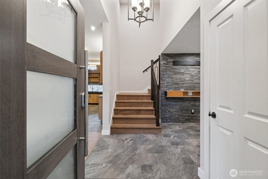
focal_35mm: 15
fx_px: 112
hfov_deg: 100.4
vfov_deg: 77.3
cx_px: 134
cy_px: 90
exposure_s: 1/30
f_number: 9
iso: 5000
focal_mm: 10
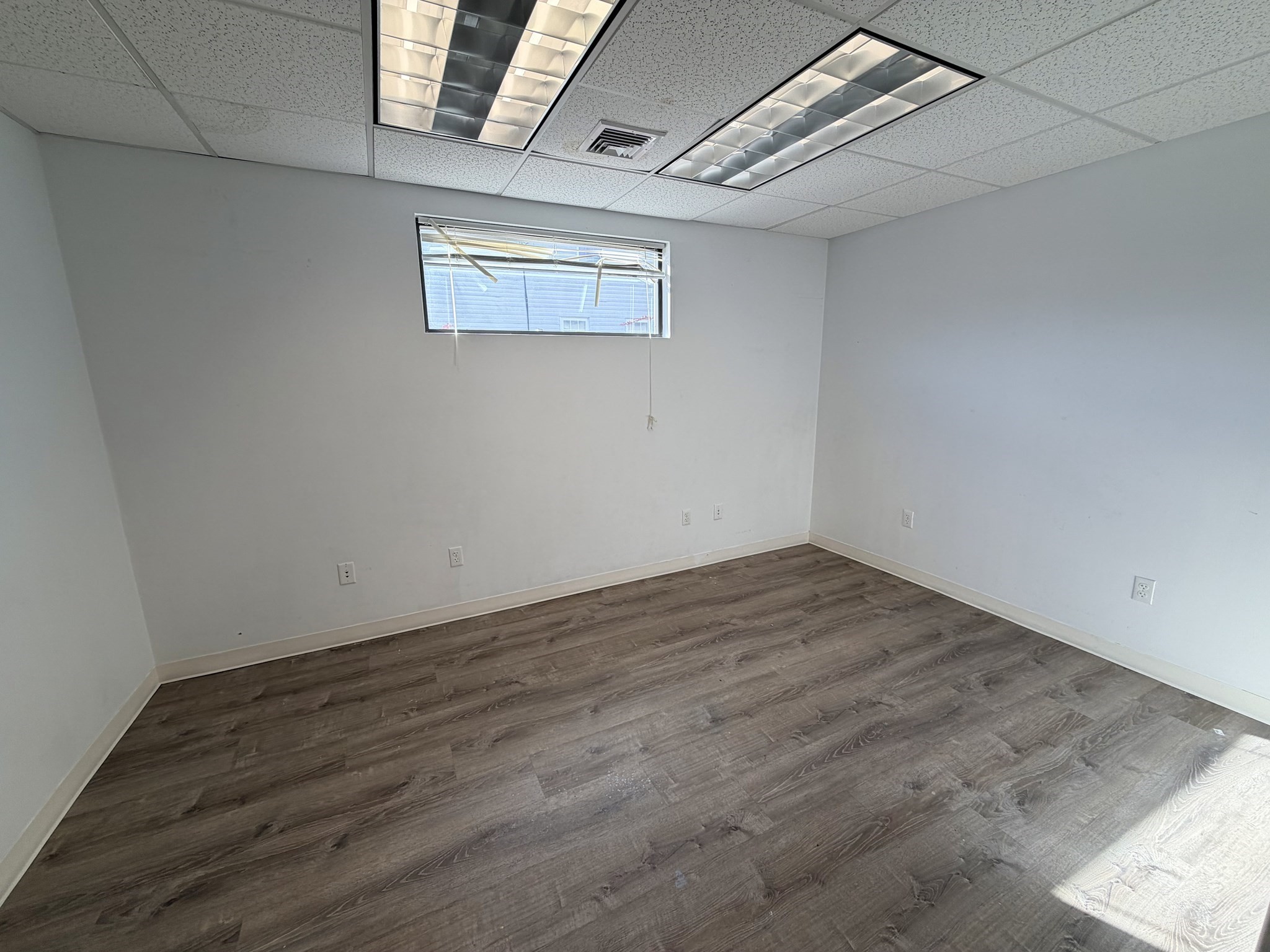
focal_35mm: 14
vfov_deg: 85.7
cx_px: 635
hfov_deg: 102.1
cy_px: 476
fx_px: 514
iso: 40
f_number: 2.2
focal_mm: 2.22
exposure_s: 1/120
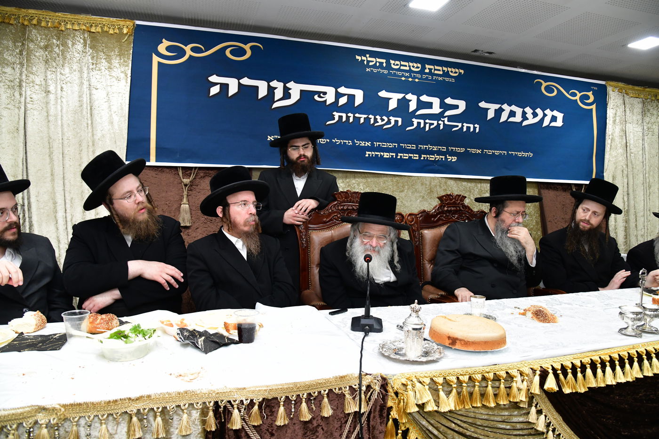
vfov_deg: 53.1
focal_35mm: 24
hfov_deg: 73.8
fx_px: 439
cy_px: 220
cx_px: 330
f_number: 6.3
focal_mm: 24
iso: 2500
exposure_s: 1/100
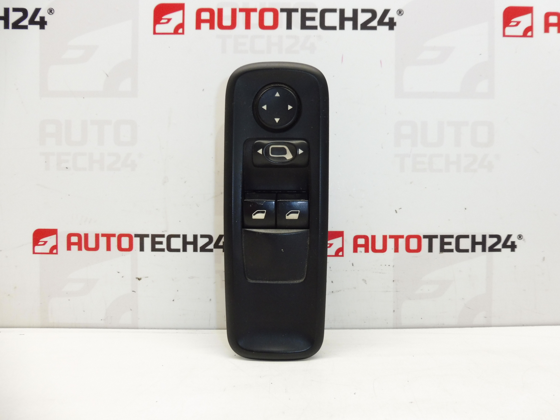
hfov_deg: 71.6
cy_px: 210
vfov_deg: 56.8
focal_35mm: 24
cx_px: 280
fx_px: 388
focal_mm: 4.3
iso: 200
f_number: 3.5
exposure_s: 1/60
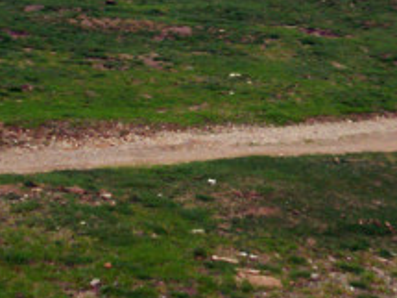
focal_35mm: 134
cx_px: 222
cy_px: -56
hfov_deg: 14.7
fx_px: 1536
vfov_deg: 10.9
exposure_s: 1/387
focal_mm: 5.9
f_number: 4.5
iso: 100
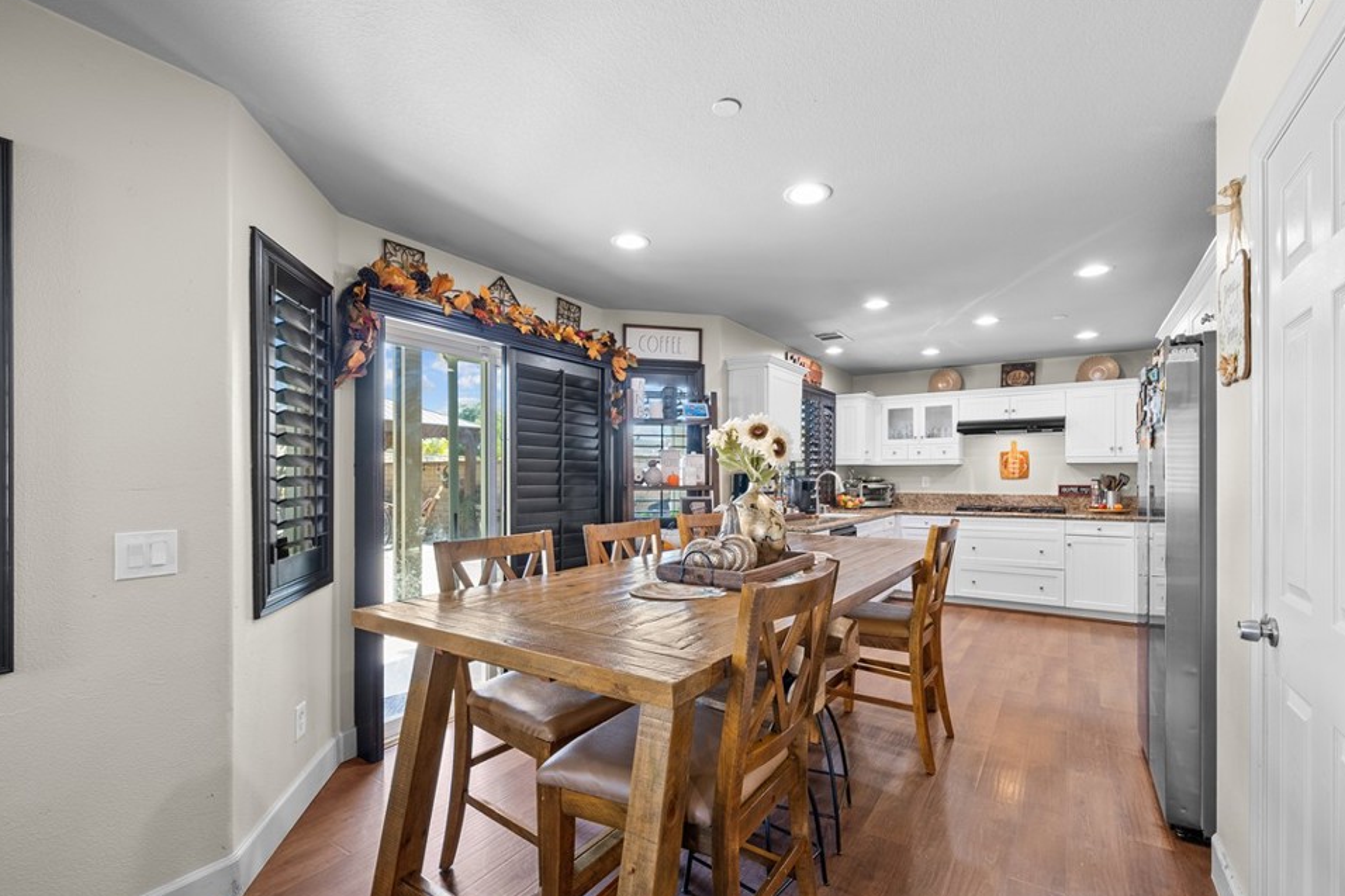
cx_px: 702
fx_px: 560
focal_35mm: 15
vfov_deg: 77.2
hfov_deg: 100.3
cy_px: 473
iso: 200
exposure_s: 1/2
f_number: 9
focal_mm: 14
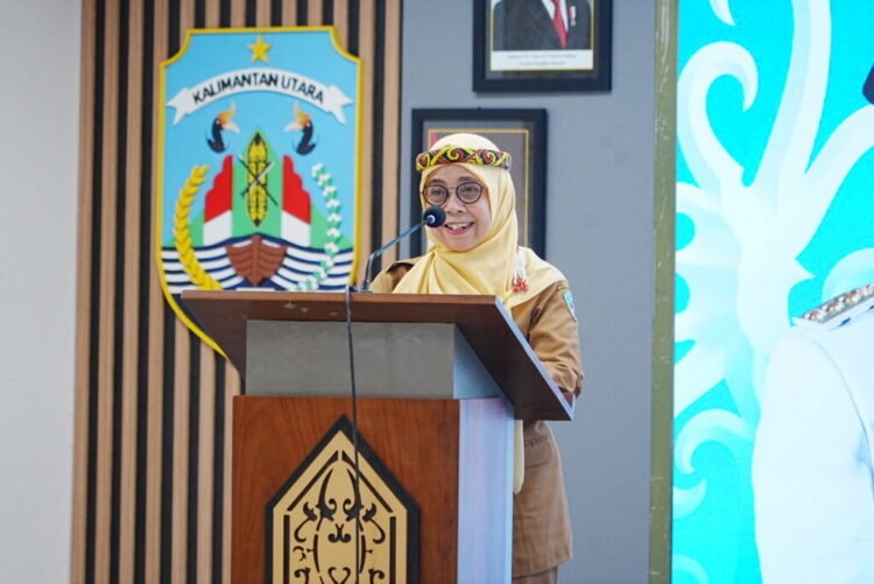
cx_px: 437
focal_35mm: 240
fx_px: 5830
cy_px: 292
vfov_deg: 5.7
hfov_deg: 8.6
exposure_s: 1/160
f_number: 6.3
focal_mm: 240
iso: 4000
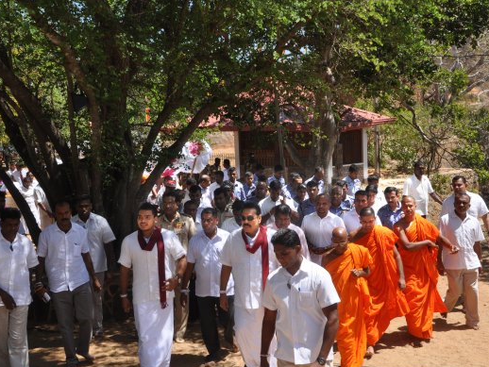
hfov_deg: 38.2
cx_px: 258
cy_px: 187
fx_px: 707
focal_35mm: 50
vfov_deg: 29.1
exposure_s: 1/200
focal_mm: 30
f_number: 16
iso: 400
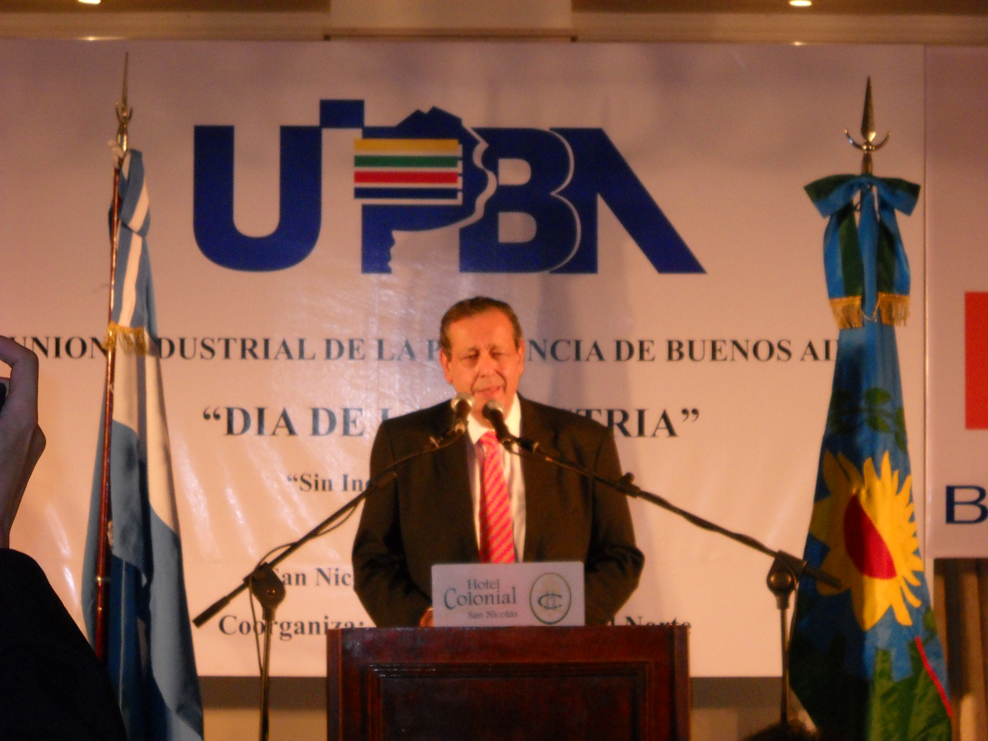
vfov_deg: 12.0
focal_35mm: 124
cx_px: 494
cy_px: 370
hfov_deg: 15.9
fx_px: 3539
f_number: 6
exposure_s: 1/60
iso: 400
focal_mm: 20.49
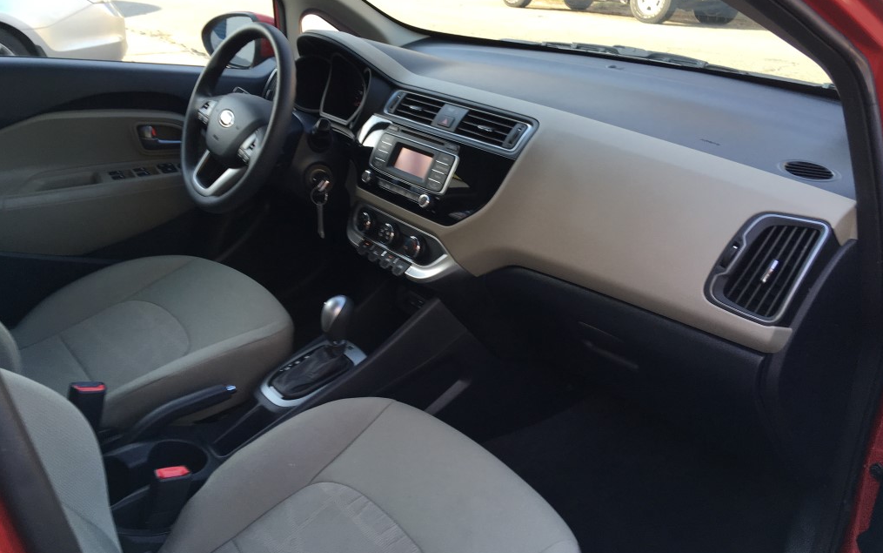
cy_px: 232
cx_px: 445
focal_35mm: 31
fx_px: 746
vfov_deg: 40.5
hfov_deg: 61.2
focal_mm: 4.15
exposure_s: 1/120
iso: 32
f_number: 2.2
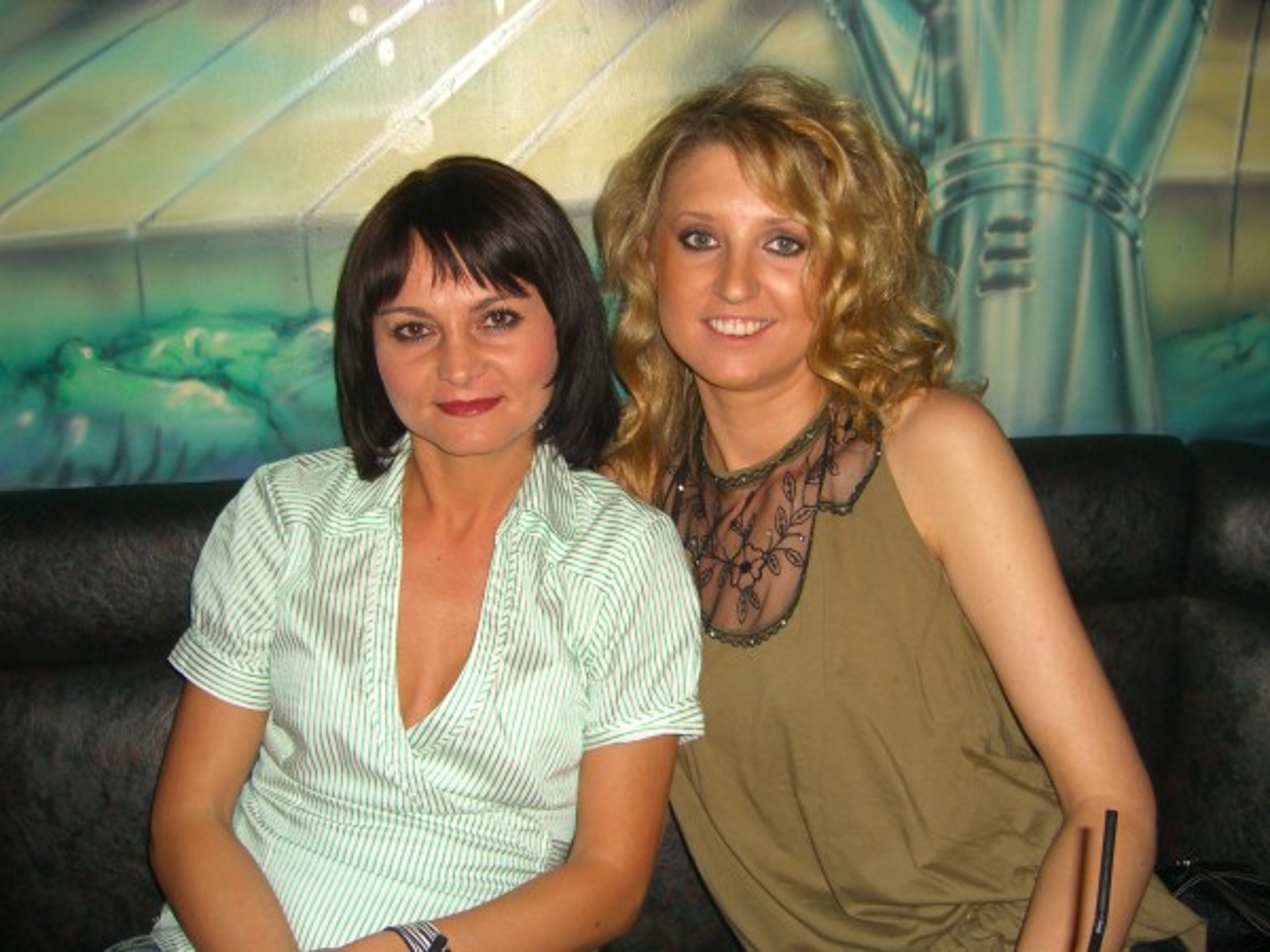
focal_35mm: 38
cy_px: 476
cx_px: 635
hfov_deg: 49.0
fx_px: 1394
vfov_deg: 37.7
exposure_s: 1/60
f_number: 2.8
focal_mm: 7.9
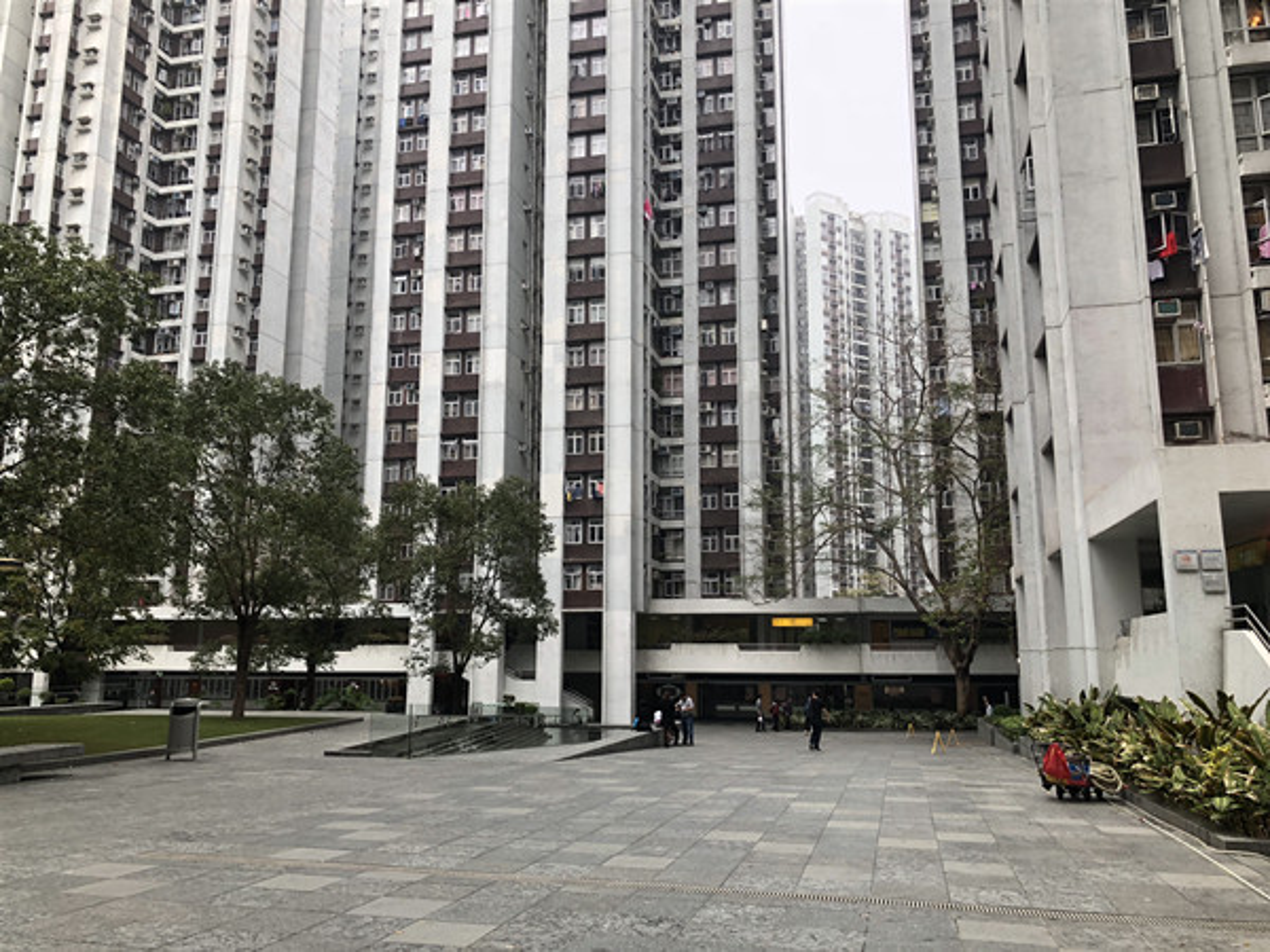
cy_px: 476
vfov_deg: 49.7
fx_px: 1027
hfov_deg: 63.4
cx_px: 635
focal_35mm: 28
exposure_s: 1/264
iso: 20
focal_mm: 3.99
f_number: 1.8
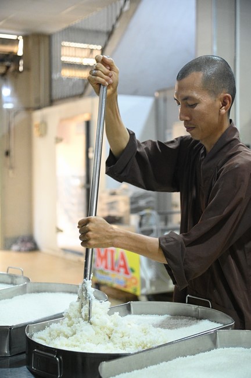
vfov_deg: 34.5
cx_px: 126
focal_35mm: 58
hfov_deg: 23.3
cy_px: 189
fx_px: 608
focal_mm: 58
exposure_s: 1/250
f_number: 4
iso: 12800
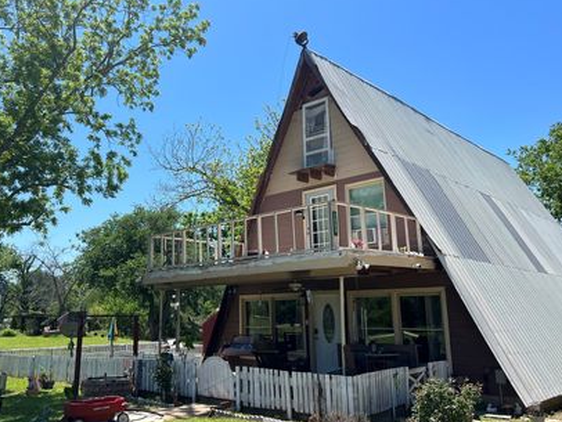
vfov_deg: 44.2
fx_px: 520
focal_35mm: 32
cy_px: 205
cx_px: 231
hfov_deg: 56.4
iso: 50
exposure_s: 1/3356
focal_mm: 5.7
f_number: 1.5
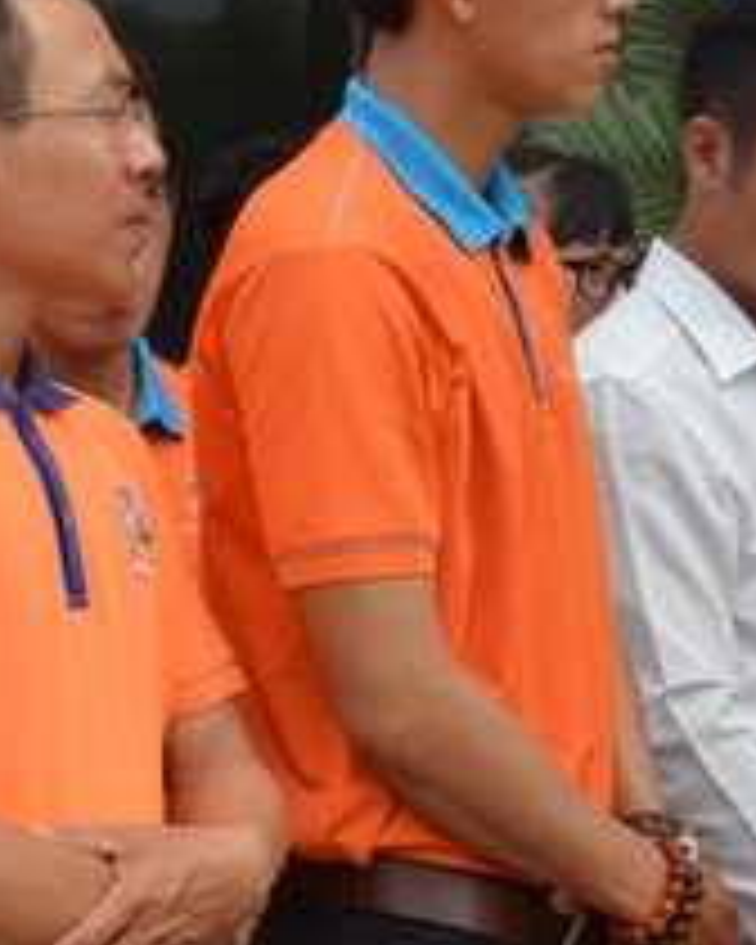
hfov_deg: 9.8
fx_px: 4264
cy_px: 227
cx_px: -464
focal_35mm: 152
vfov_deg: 12.6
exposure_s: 1/640
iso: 1000
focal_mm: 35
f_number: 13
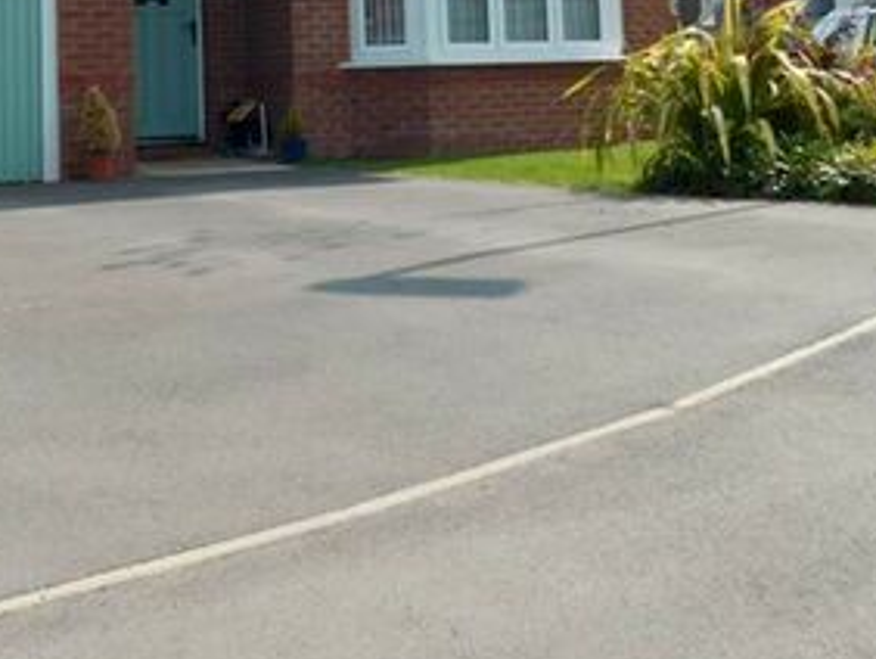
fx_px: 1444
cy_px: -70
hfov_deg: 33.1
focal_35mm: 57
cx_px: 221
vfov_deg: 24.0
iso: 125
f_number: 3
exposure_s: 1/1500
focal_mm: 4
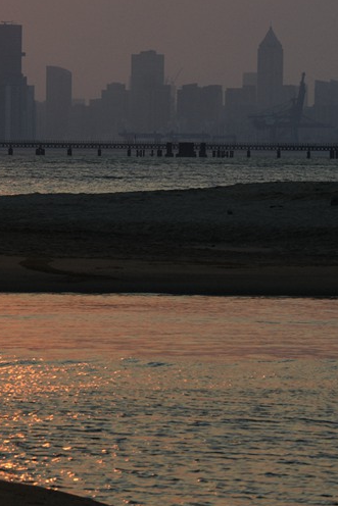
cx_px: -106
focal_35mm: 393
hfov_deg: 3.5
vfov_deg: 5.2
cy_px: 133
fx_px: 5530
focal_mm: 130
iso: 100
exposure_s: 1/250
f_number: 8
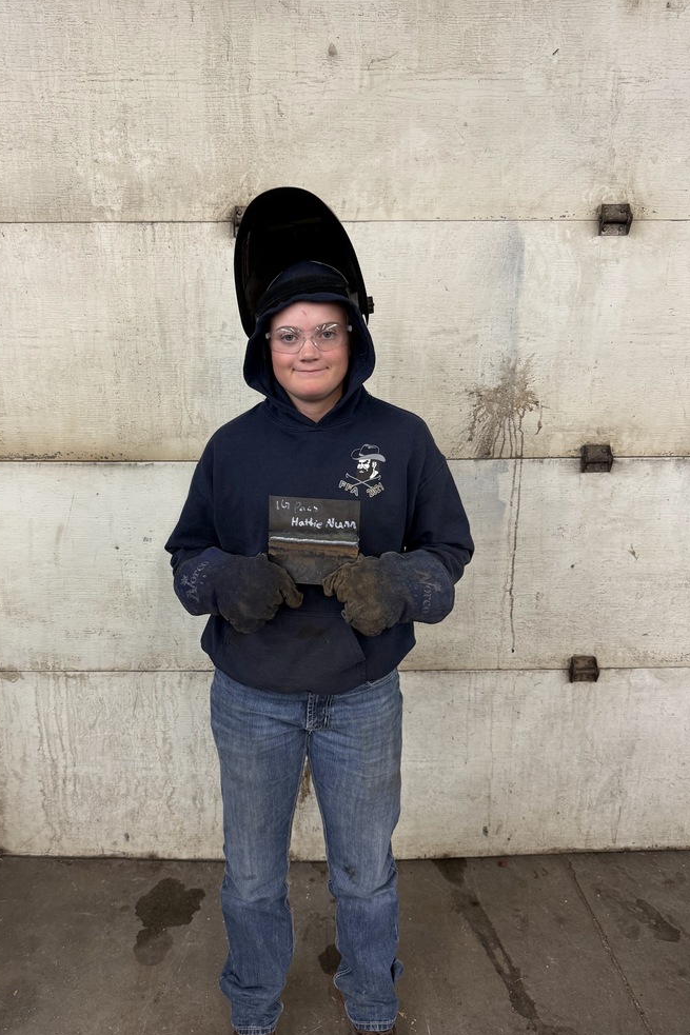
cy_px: 510
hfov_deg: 49.3
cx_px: 290
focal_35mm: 26
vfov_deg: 69.4
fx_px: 748
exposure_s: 1/60
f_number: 1.78
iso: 200
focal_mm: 6.76
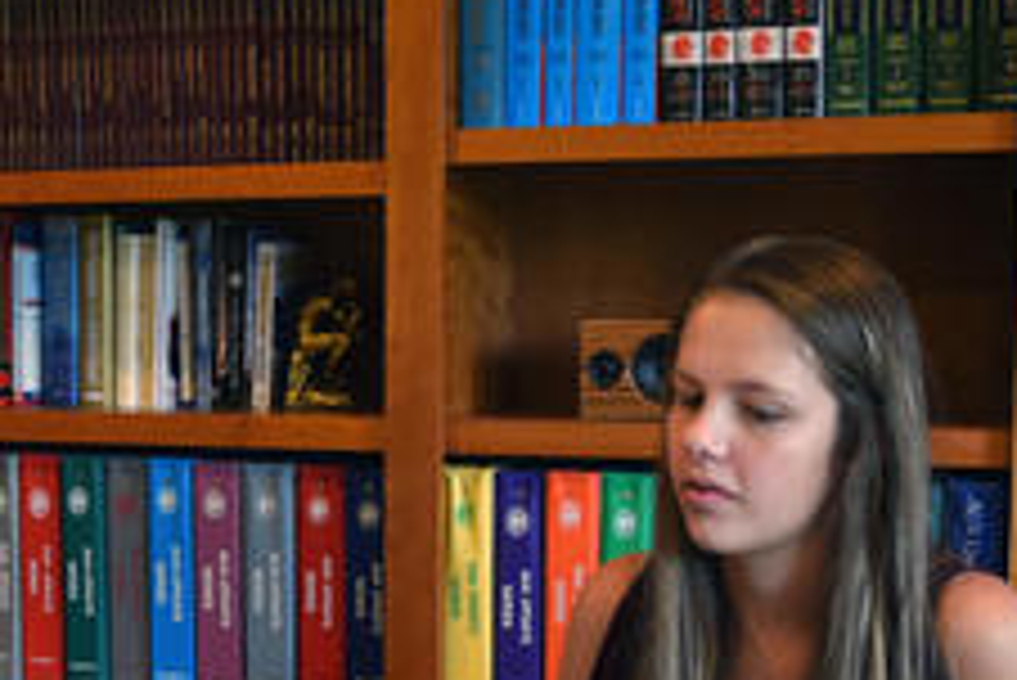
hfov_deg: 24.3
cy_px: 612
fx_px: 2318
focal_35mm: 82
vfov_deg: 16.5
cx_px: 164
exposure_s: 1/60
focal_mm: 20
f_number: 4
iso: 450
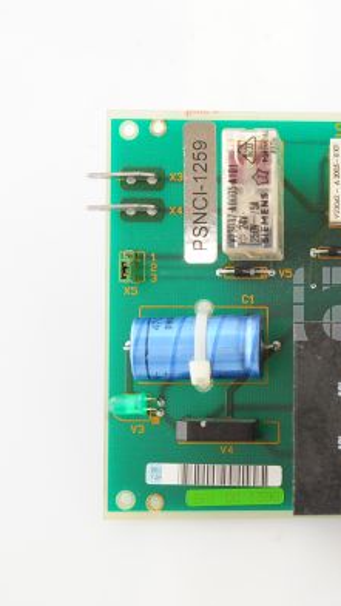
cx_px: 447
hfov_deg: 14.5
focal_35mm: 80
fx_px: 1286
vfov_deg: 26.5
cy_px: 305
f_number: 11
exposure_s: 1/125
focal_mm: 50
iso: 1600
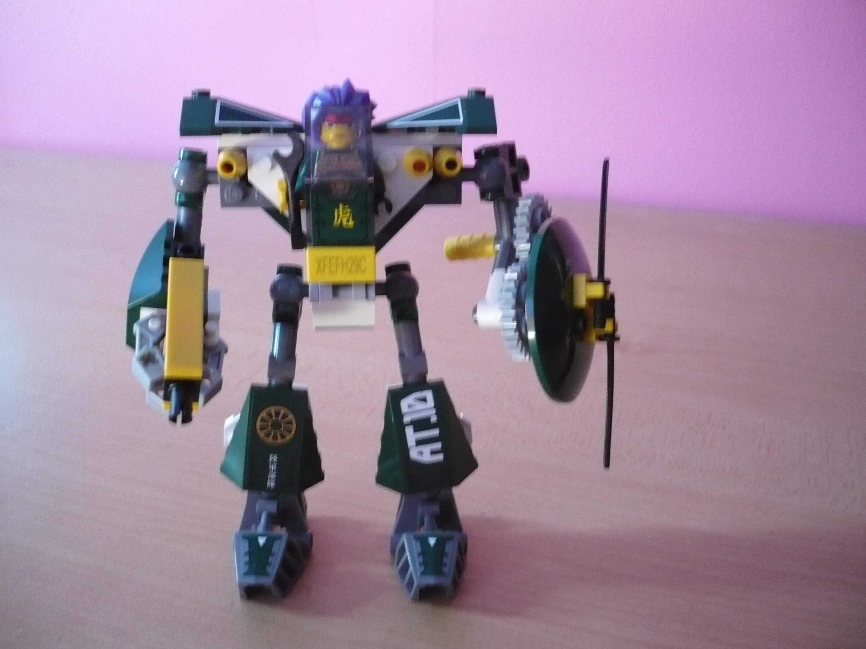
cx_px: 433
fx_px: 876
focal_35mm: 35
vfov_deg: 40.7
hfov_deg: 52.6
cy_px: 324
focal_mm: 5.8
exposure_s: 1/10
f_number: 2.8
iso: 400
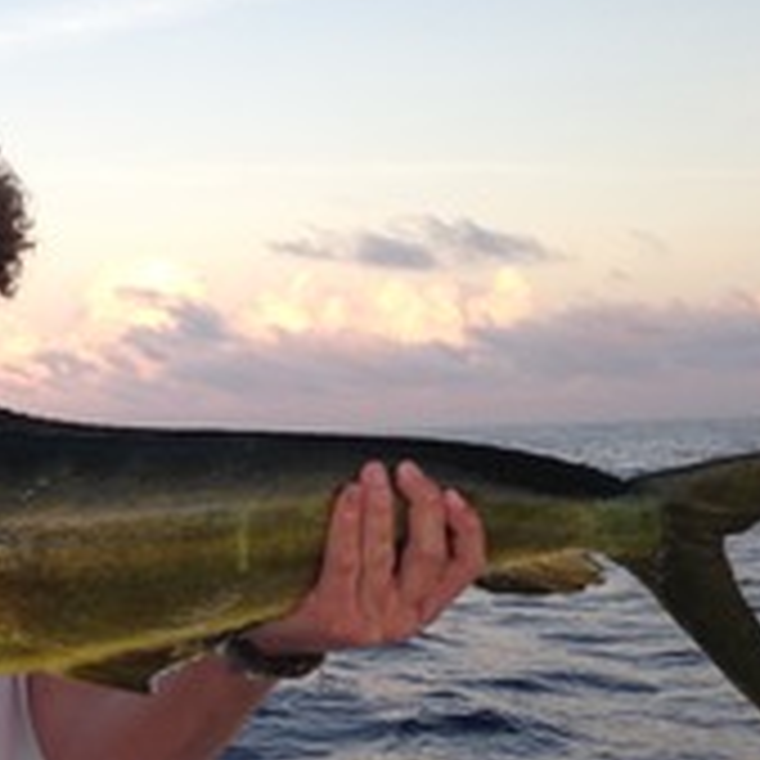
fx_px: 1714
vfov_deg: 24.9
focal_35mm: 69
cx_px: 27
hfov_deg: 24.1
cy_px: 504
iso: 50
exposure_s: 1/204
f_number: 2.4
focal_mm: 4.12
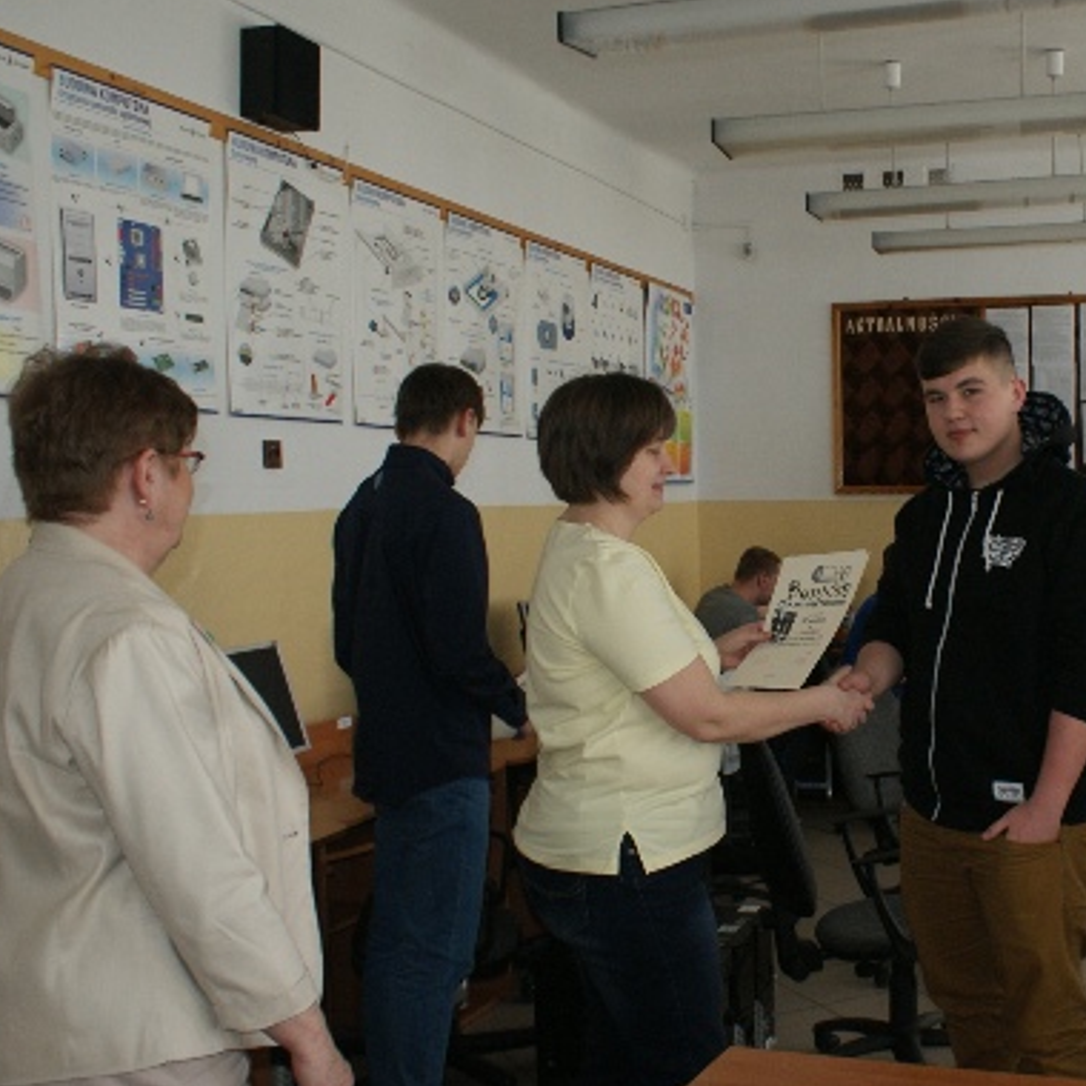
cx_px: 872
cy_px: 564
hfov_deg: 37.7
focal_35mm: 43
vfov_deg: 39.2
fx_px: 1526
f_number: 5.6
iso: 400
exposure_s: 1/60
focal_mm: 20
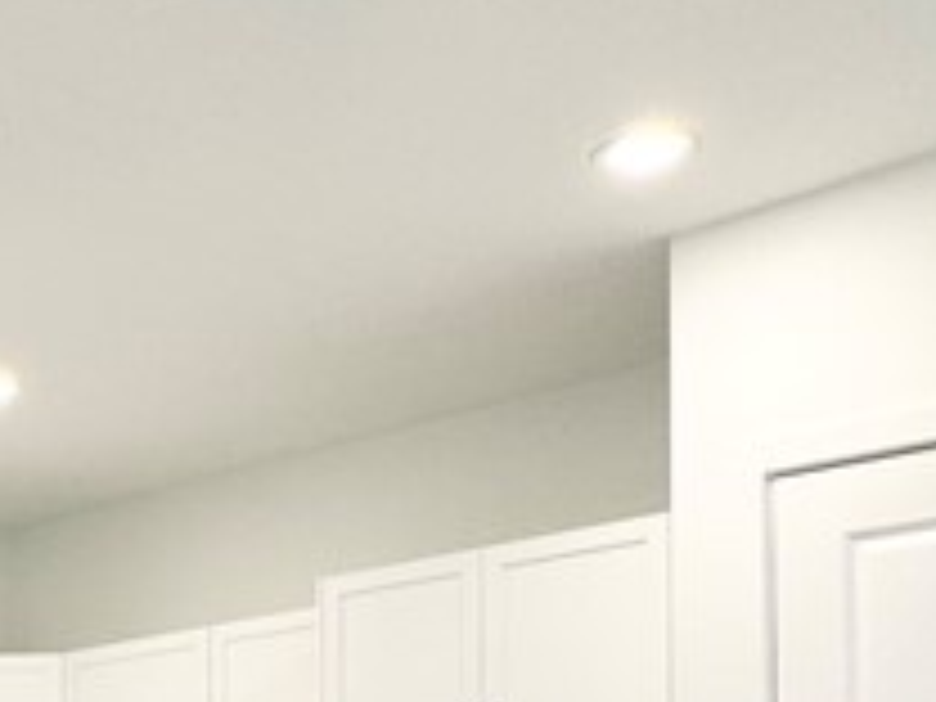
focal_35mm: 69
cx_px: -230
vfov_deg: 19.6
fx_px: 1866
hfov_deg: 25.0
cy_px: 909
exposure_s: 1/120
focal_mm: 2.22
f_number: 2.2
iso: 64
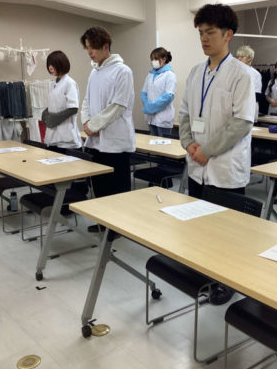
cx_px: 182
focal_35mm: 42
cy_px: 156
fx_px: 448
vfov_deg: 44.6
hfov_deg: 34.1
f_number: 2.4
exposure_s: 1/50
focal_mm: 3.3
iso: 80
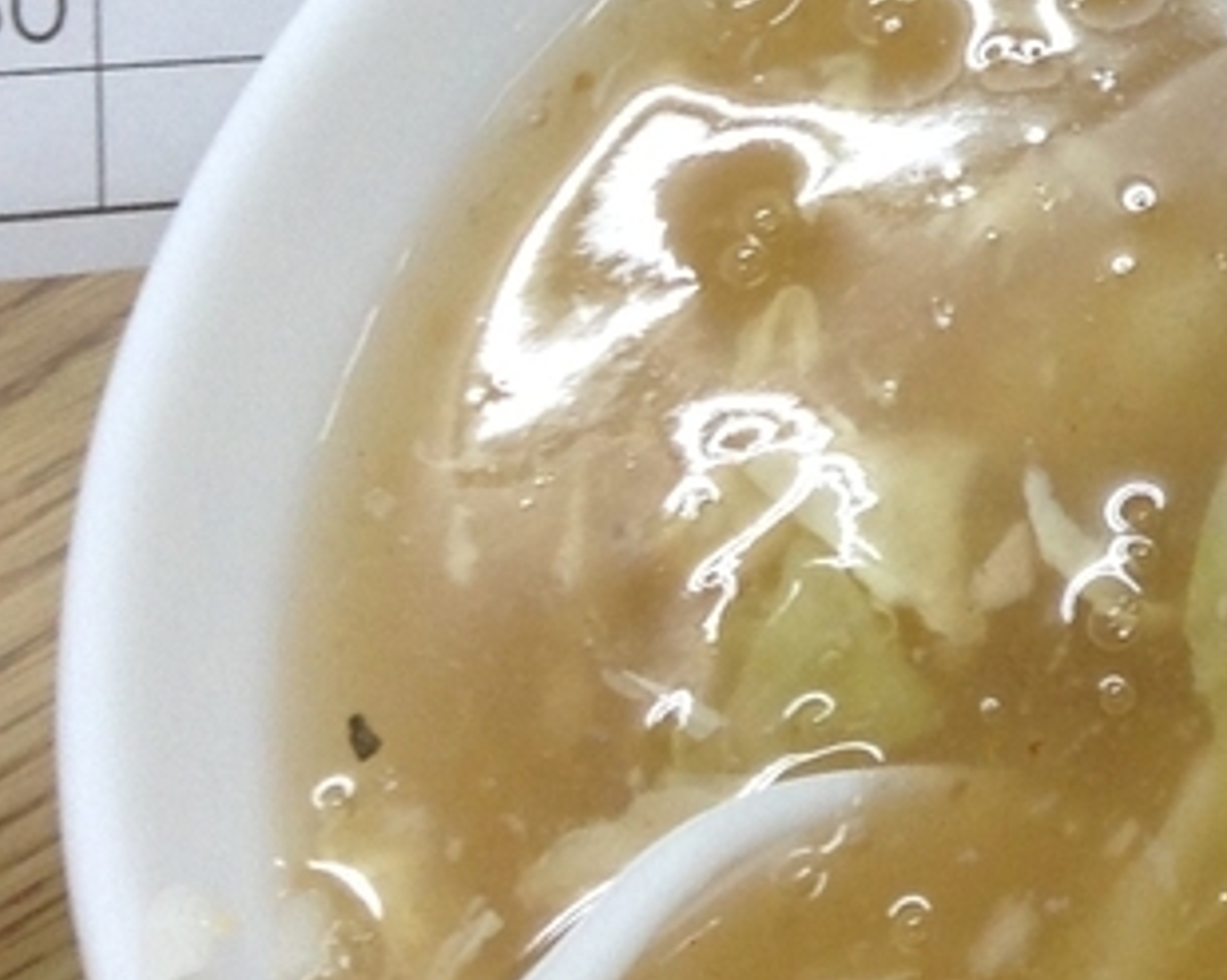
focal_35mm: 125
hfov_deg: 14.8
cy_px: -329
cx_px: 1549
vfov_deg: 12.0
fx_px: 4538
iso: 32
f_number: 2.4
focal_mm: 3.3
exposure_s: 1/24
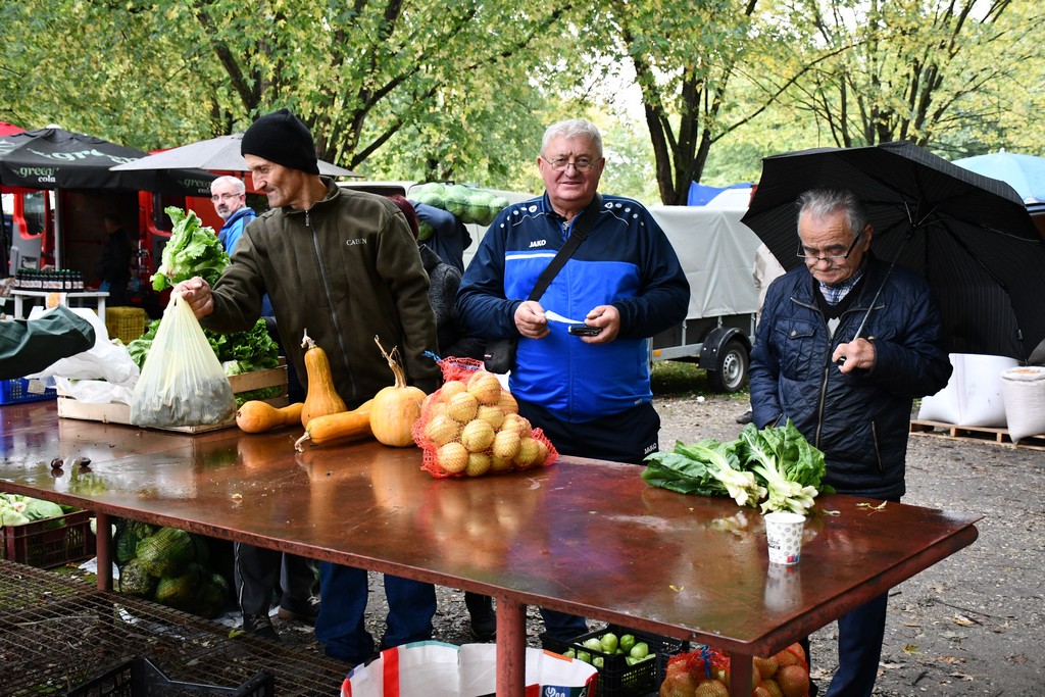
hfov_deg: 48.5
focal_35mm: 40
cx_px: 522
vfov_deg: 33.4
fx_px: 1161
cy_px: 348
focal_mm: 27
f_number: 4
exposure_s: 1/125
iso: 1600
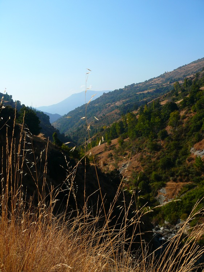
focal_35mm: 35
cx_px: 102
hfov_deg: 40.7
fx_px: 275
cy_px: 136
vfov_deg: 52.6
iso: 100
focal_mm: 7.4
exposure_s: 1/250
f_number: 4.5
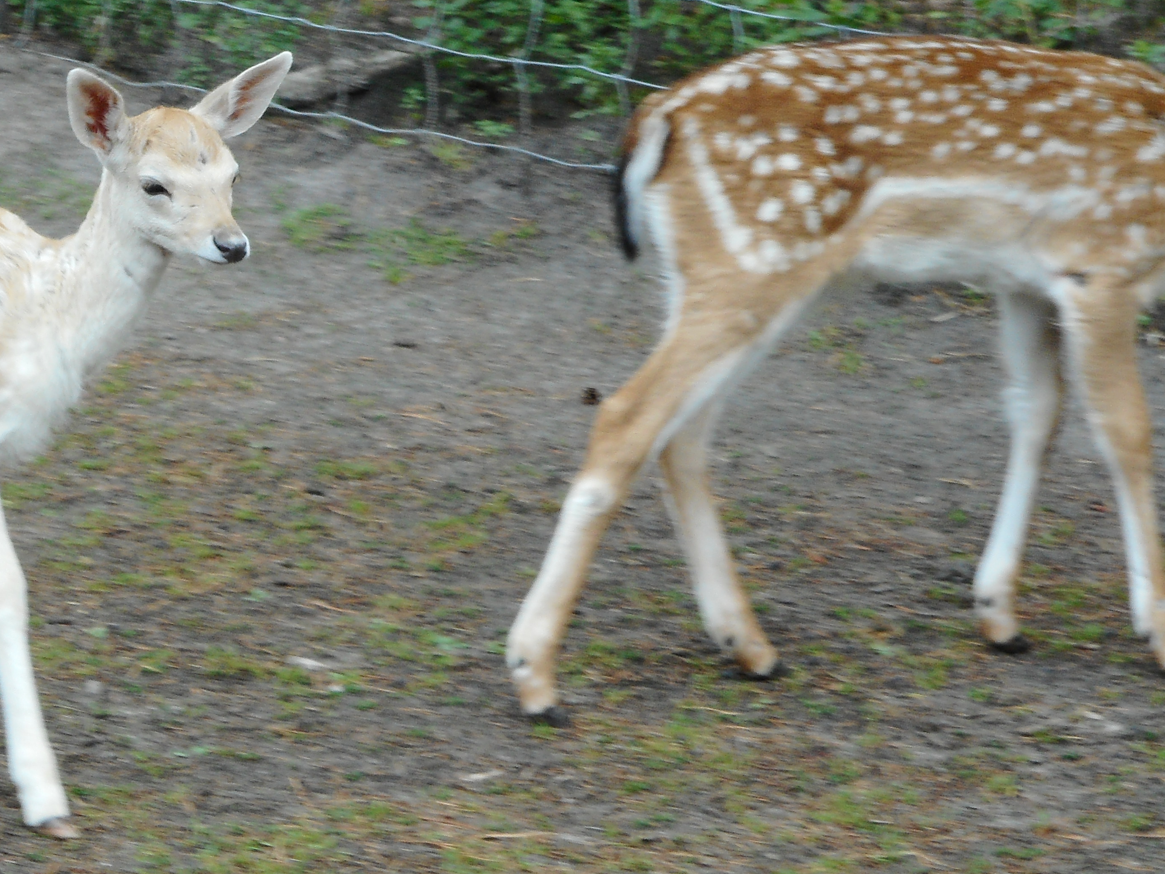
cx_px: 91
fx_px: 7370
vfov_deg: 6.8
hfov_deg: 9.0
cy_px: 428
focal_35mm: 219
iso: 100
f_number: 5.9
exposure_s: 1/60
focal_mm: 20.9
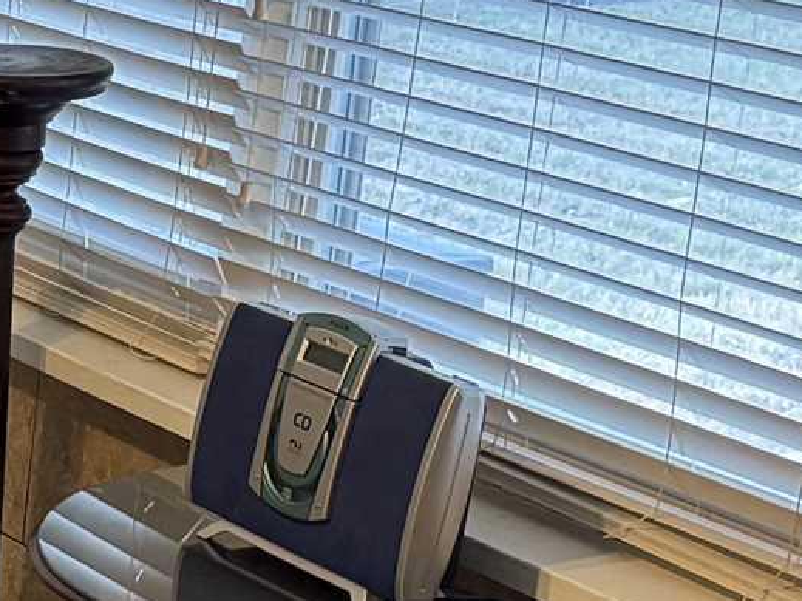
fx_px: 3289
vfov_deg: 10.2
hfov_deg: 12.5
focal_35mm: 142
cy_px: 755
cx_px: -732
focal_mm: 6.76
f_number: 1.78
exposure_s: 1/60
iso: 250
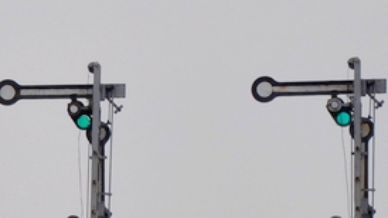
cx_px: -209
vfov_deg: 2.3
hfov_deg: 4.2
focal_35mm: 516
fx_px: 5311
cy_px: 300
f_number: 6.3
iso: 320
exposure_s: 1/200
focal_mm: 75
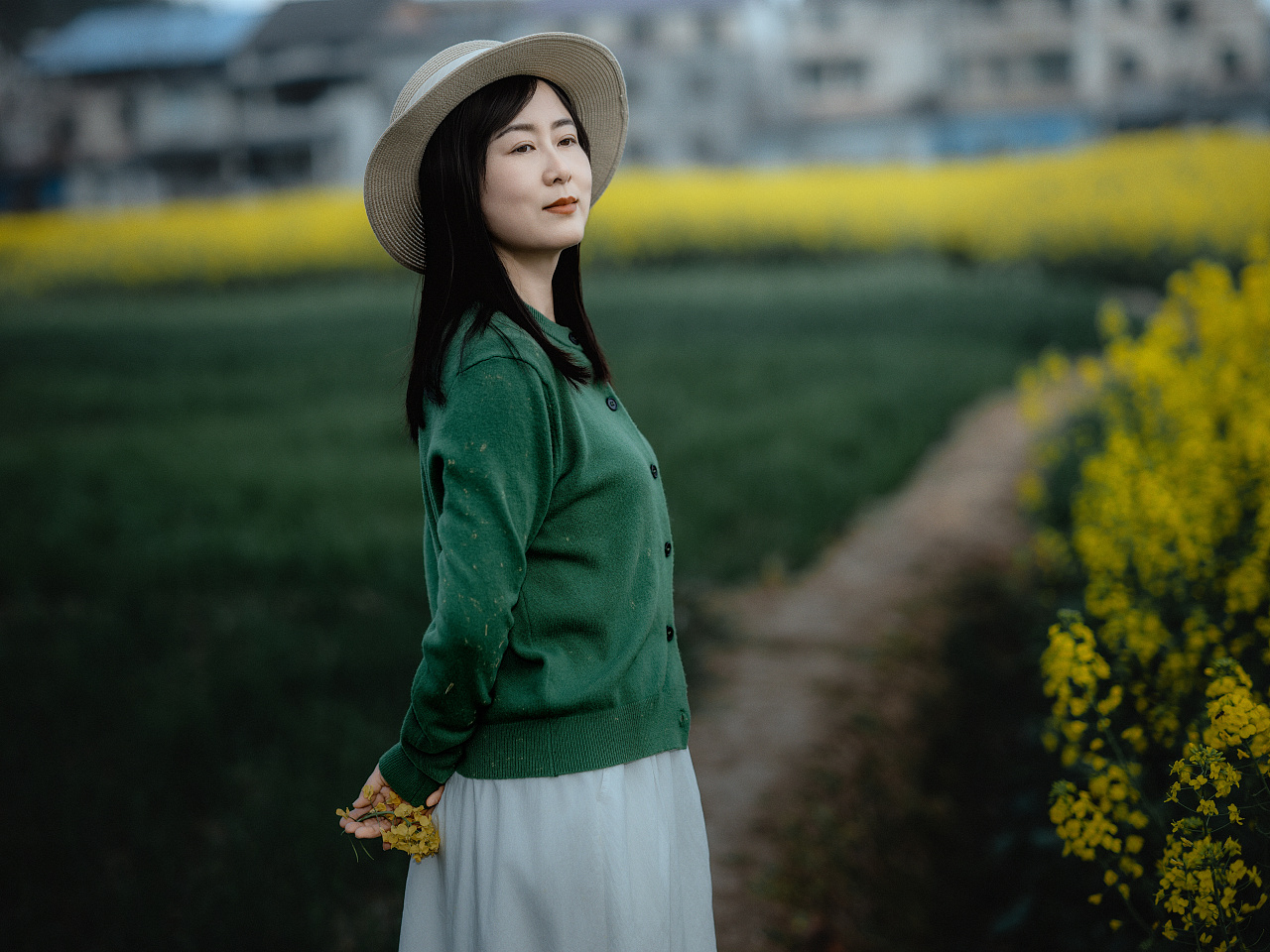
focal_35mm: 63
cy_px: 476
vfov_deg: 23.3
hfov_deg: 30.7
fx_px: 2311
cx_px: 635
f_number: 2
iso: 100
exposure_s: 1/400
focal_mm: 80
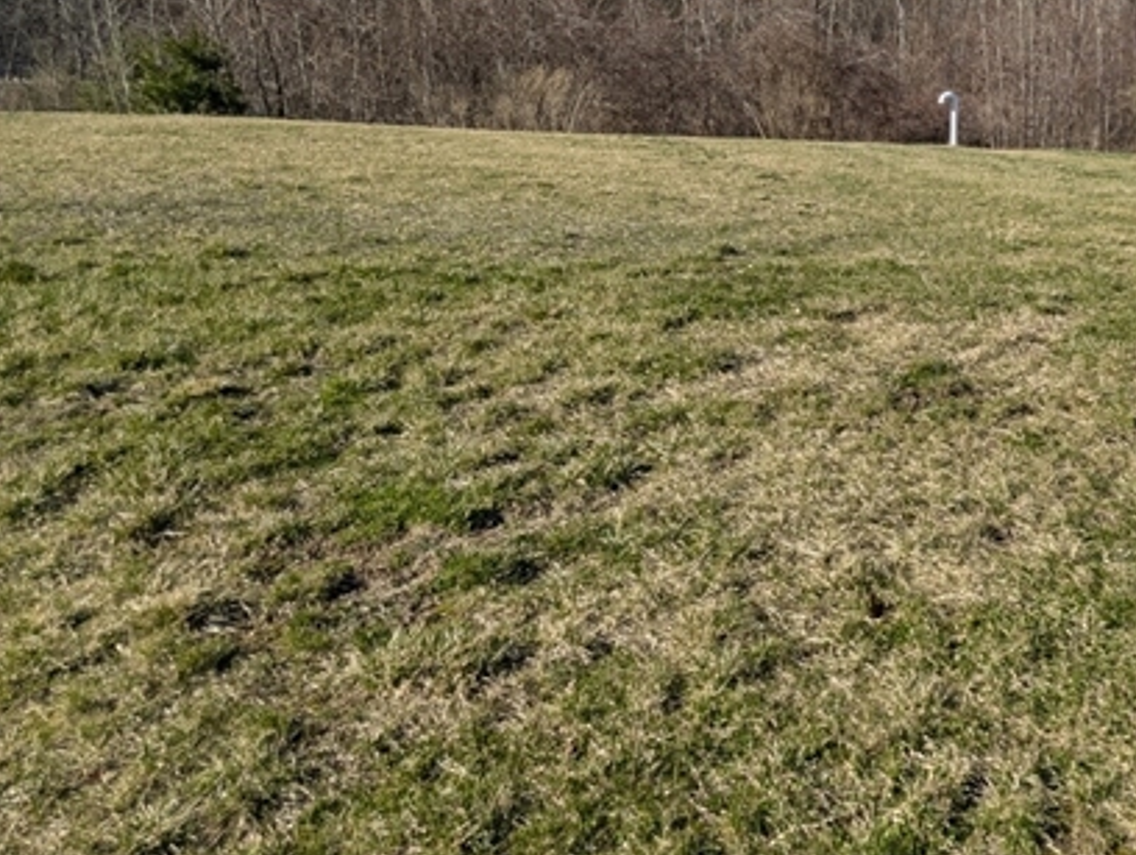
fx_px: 986
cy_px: 209
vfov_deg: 45.2
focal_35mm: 30
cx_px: 977
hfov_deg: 53.9
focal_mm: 2.02
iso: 54
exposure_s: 1/3623
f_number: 1.7
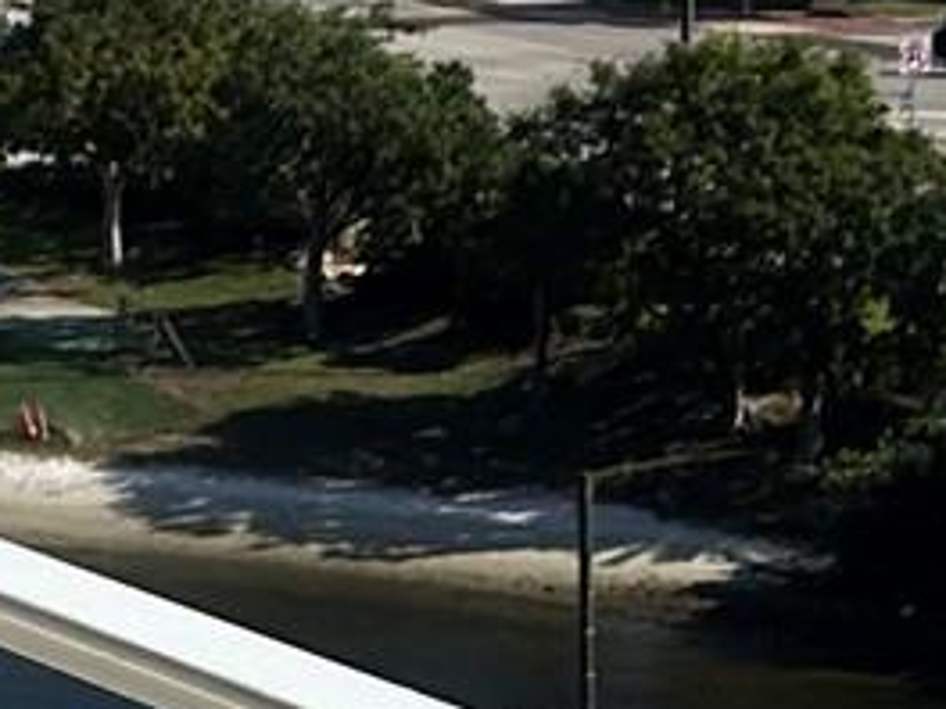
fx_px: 7953
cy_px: 18
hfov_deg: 6.5
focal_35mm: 291
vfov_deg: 5.1
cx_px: -1365
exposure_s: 1/9804
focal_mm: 6.86
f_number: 1.78
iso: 100
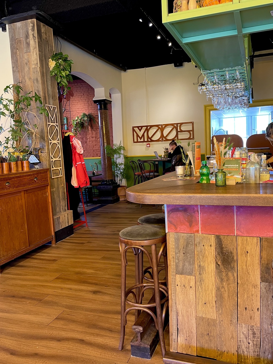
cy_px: 181
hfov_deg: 48.2
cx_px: 149
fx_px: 305
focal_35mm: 29
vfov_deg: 61.7
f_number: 1.6
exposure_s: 1/51
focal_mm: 4.2
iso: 125
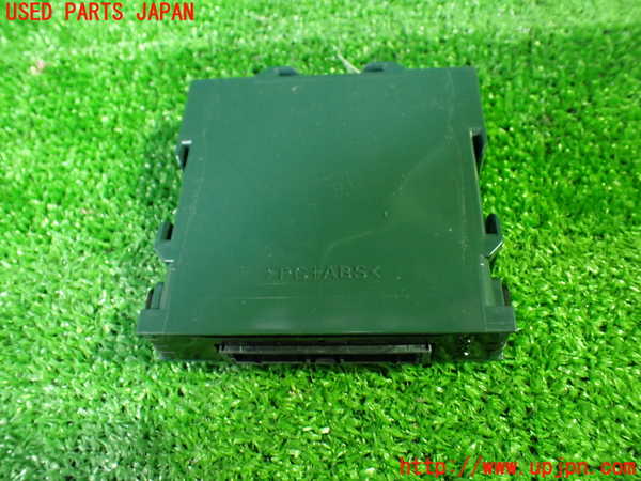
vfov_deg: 46.8
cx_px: 320
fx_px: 556
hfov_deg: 60.0
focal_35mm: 30
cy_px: 240
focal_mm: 5.4
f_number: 2.3
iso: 1000
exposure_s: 1/30
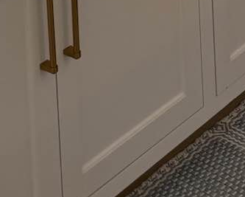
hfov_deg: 13.3
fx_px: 1045
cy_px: -459
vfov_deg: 8.4
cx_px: 206
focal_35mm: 144
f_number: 1.78
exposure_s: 1/240
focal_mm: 6.76
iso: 100
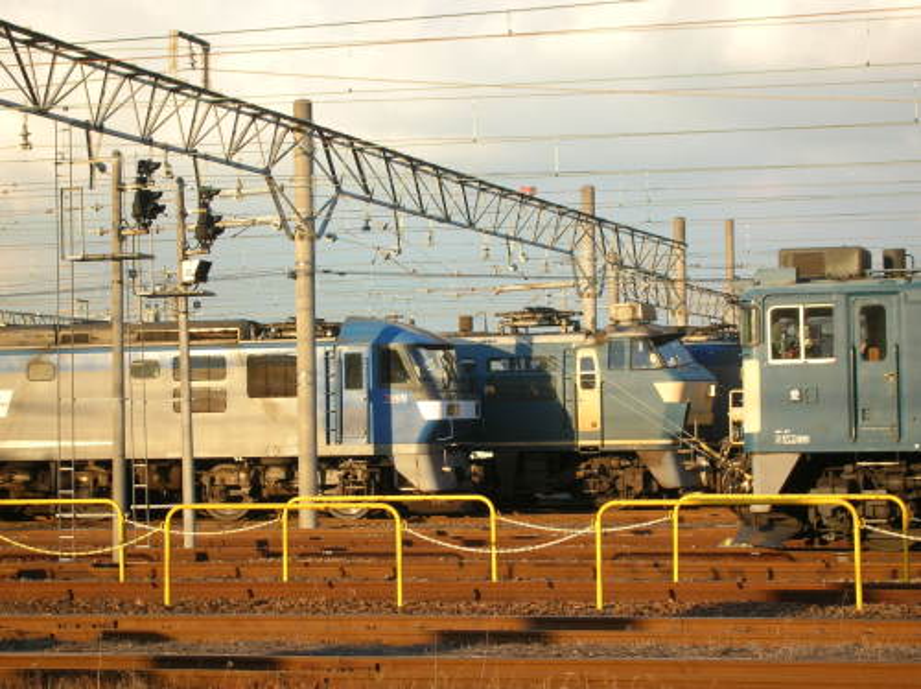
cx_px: 460
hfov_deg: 19.7
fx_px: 2658
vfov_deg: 14.8
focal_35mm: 100
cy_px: 344
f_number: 4.8
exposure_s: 1/116
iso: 50
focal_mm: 16.7
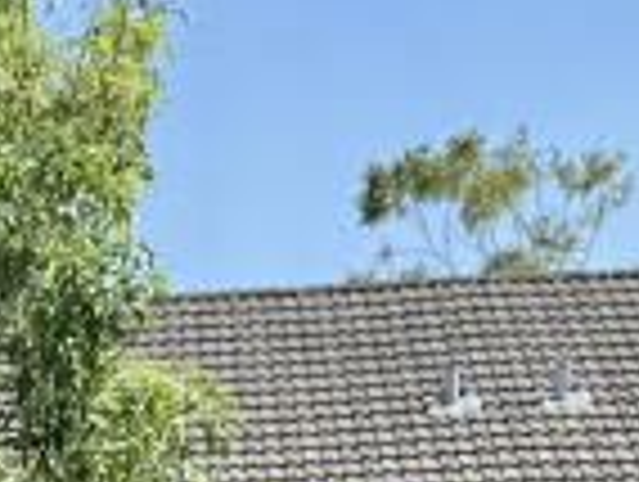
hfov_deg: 10.9
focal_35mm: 173
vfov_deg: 7.9
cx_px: -387
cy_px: 1180
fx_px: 3199
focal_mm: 6.76
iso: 80
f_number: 1.78
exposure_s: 1/2611
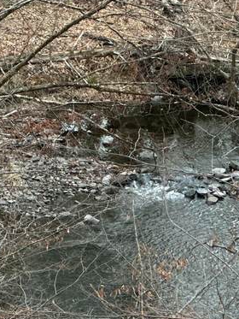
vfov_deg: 7.5
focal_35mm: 264
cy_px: 283
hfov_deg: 5.6
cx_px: 223
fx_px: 2429
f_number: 2.8
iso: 200
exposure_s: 1/40
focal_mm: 9
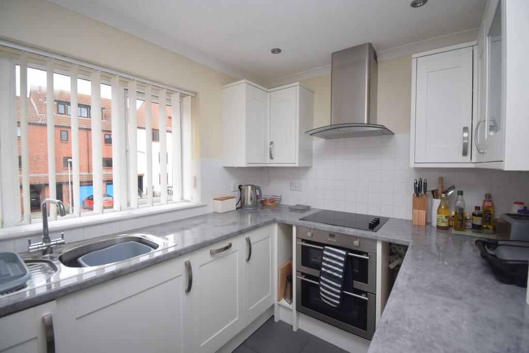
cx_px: 264
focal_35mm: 15
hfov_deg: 100.4
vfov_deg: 77.3
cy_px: 176
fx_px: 220
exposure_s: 1/100
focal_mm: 10
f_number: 5
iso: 400
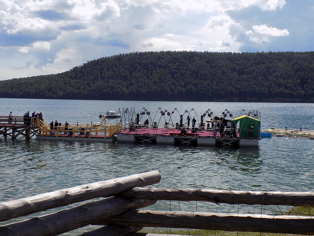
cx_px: 157
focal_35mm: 41
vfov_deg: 35.1
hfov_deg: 45.8
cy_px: 118
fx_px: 372
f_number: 3.6
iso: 80
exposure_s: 1/1250
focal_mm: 7.3
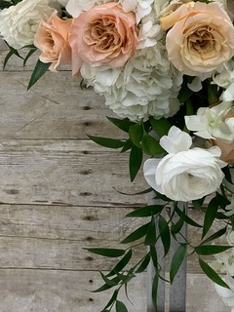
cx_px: 134
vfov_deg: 15.1
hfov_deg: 11.4
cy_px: 104
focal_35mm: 130
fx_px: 1172
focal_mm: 6
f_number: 2.4
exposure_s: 1/60
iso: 80
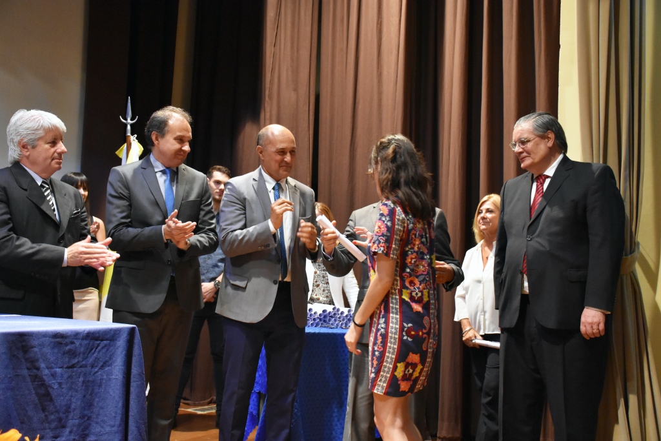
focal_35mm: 40
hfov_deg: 47.9
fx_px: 744
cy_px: 220
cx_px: 330
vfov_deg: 33.0
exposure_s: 1/60
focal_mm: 27
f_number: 4
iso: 4000
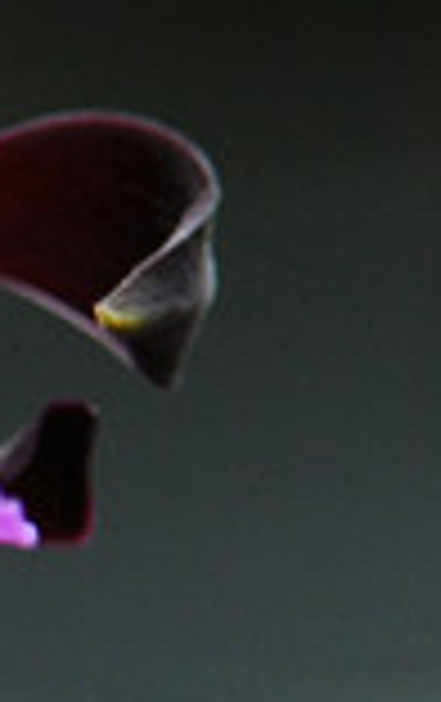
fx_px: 12609
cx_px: -274
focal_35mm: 658
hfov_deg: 2.0
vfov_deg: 3.2
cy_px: 128
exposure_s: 1/80
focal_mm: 105
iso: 200
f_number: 5.6
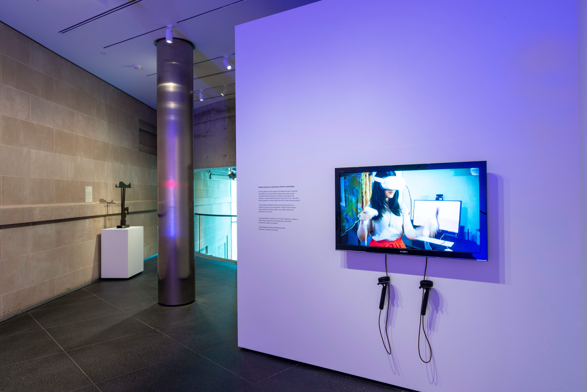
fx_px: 391
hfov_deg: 73.7
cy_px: 196
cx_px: 294
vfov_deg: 53.2
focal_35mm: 24
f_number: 11
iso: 400
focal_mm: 24
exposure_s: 1/4
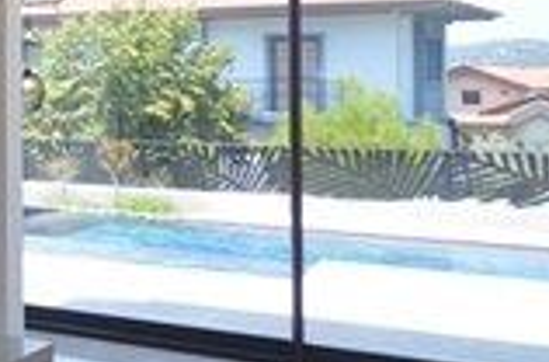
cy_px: 56
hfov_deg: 17.7
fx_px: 1048
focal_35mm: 69
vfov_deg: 19.3
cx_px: -606
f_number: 6.3
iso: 100
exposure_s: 1/80
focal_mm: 10
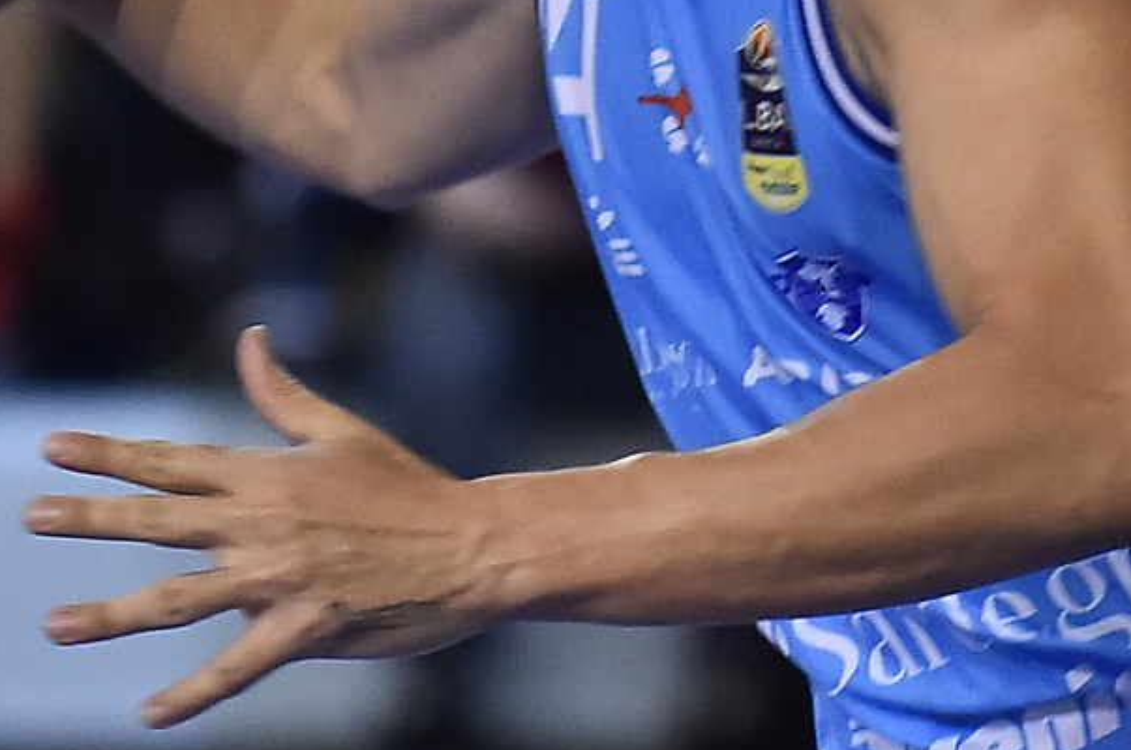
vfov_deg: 2.0
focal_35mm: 697
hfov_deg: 3.0
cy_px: 65
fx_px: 21862
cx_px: 771
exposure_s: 1/640
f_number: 2.8
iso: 4000
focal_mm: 175
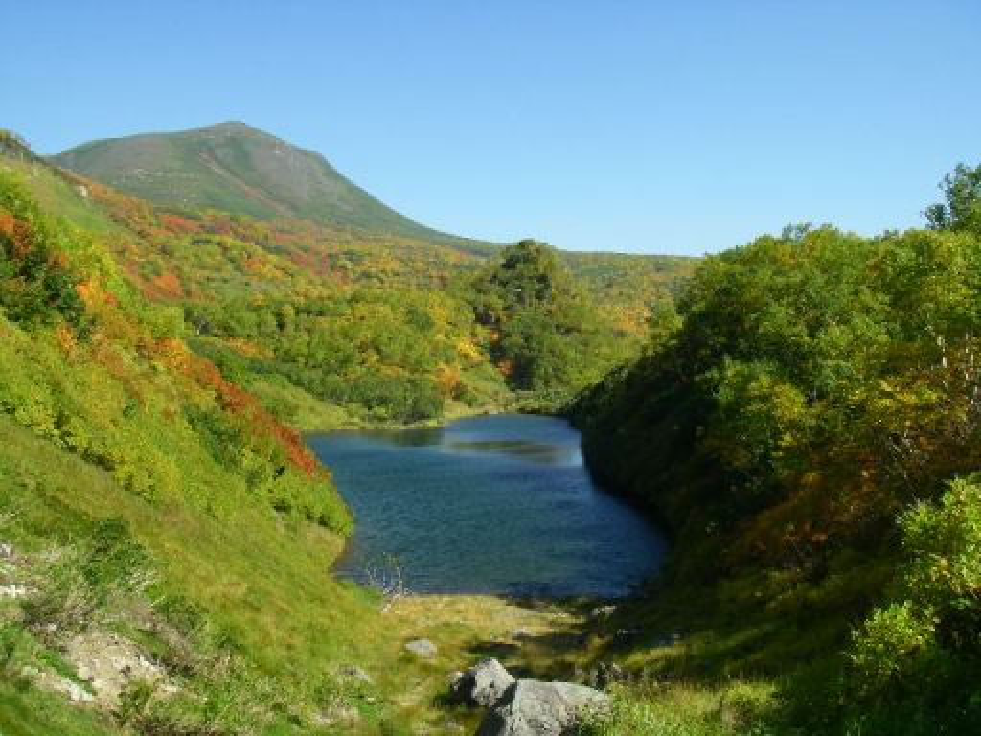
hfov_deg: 49.0
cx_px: 490
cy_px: 368
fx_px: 1077
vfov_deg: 37.7
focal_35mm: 38
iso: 64
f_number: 6.6
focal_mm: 6.3
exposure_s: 1/125
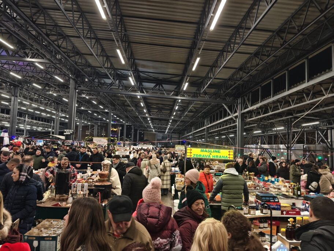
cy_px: 126
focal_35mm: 23
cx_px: 167
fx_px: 222
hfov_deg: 73.9
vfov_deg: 58.9
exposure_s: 1/33.3
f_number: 1.6
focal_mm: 6.55
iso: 1250
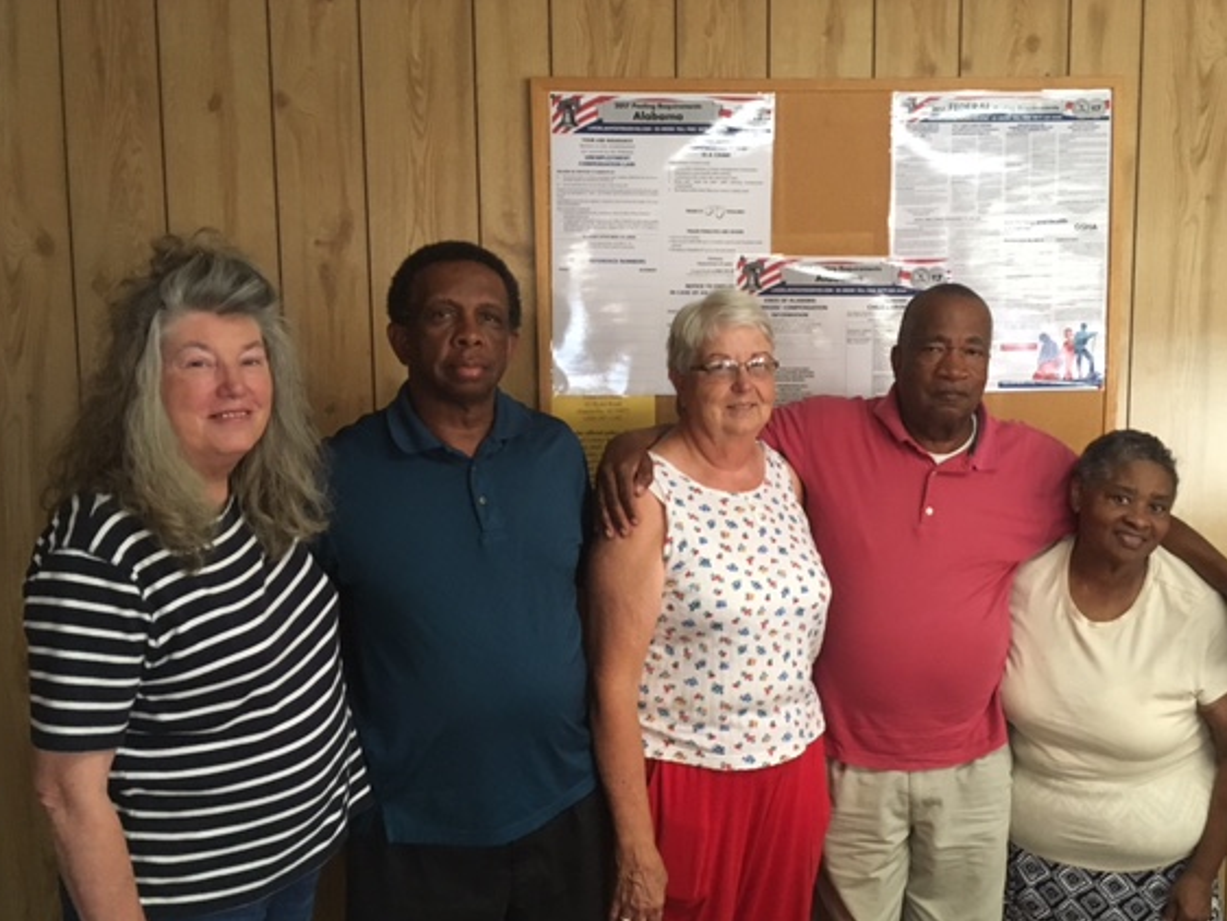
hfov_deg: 55.3
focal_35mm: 33
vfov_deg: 42.9
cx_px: 668
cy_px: 506
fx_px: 1170
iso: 200
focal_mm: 4.15
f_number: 2.2
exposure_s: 1/30
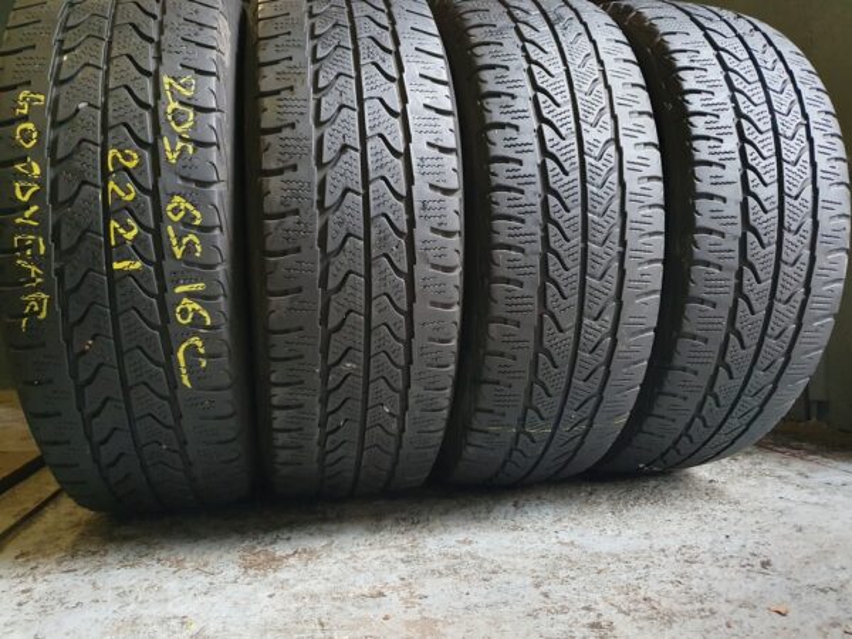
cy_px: 320
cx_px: 426
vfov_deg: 53.1
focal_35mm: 26
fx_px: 640
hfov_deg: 67.3
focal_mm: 4.32
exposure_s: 1/50
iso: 500
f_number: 1.5
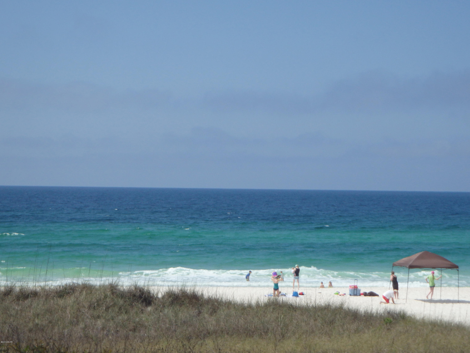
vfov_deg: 10.6
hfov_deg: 14.1
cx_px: 235
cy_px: 176
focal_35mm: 140
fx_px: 1901
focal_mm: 25
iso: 200
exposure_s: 1/125
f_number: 18
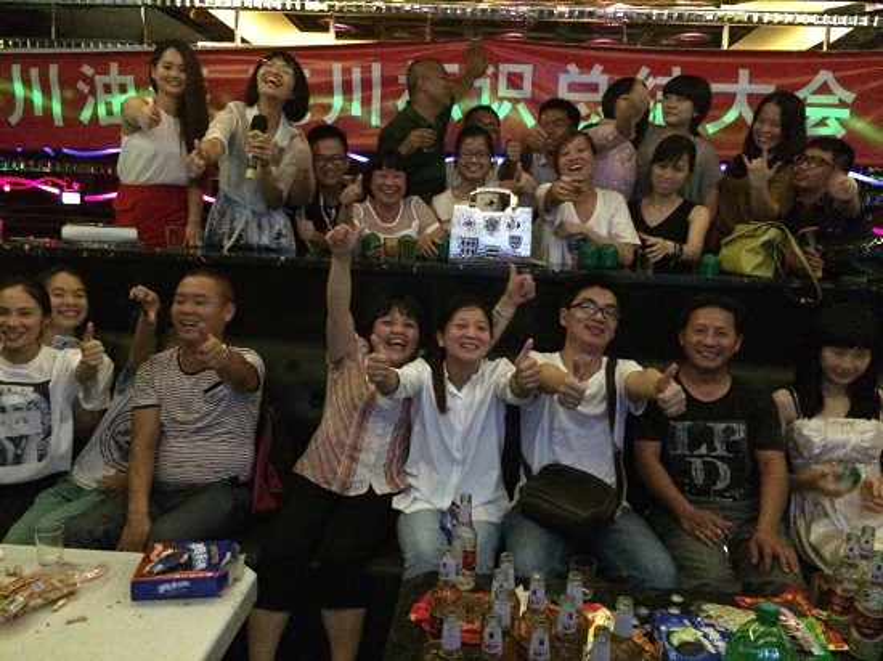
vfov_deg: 48.2
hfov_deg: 61.7
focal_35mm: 29
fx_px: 739
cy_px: 330
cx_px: 442
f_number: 2.2
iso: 2000
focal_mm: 4.15
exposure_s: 1/17
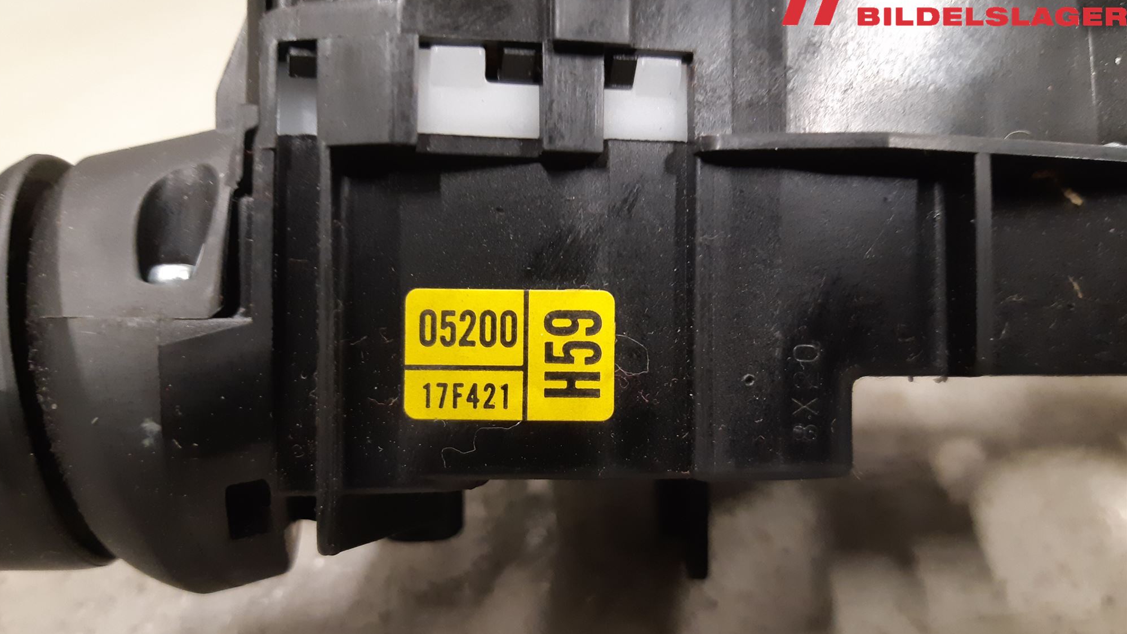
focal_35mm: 29
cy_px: 363
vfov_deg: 40.1
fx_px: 867
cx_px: 551
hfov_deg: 66.1
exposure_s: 1/25
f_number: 1.7
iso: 250
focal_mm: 3.93
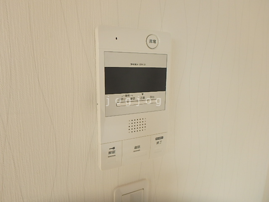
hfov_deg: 79.0
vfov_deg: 63.4
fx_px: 163
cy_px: 101
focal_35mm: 21
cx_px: 134
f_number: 3.5
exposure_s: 1/60
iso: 125
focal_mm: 3.7
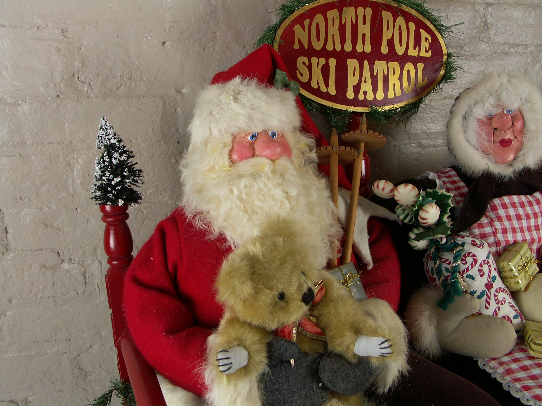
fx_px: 485
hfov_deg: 58.4
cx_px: 271
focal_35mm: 31
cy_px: 203
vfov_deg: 45.4
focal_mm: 7.94
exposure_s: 1/50
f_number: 2.8
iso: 100
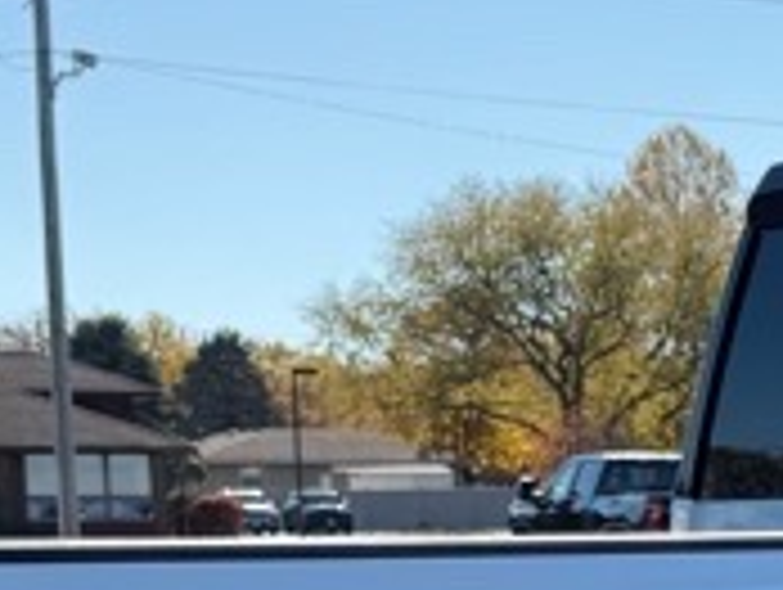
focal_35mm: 141
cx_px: 954
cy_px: 959
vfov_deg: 10.1
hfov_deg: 13.6
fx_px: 3194
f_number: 1.78
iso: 80
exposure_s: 1/4405
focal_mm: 6.76
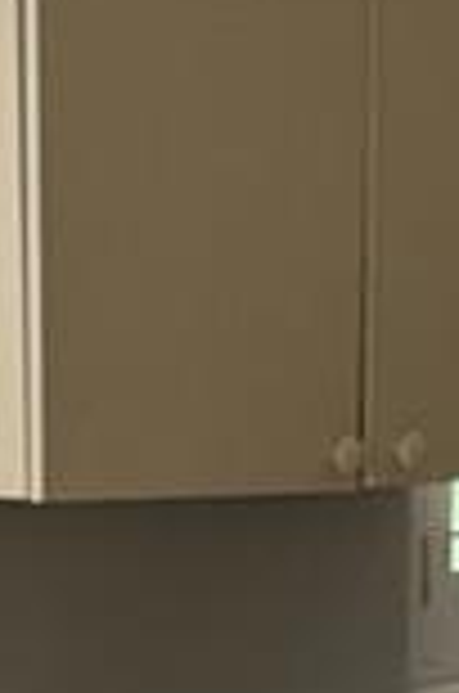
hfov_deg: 7.0
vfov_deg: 9.6
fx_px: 3746
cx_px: 220
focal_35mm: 195
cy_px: 1516
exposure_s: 1/121
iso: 100
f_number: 1.78
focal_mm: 6.76
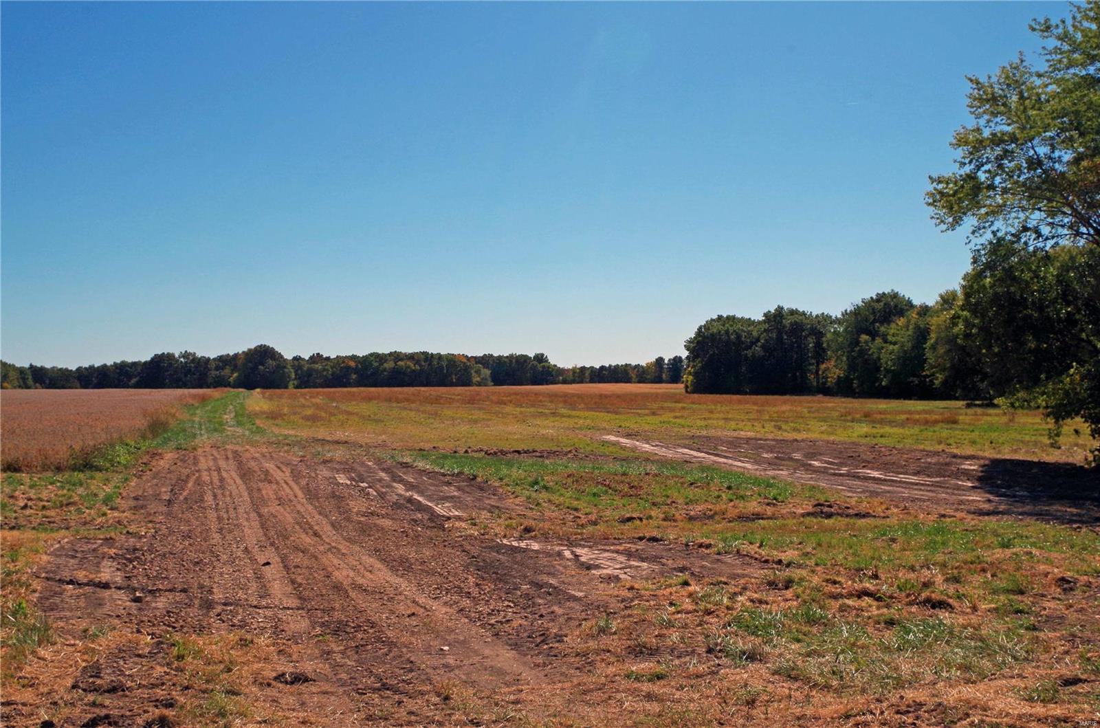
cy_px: 364
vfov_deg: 34.0
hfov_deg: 49.7
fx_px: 1189
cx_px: 550
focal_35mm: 39
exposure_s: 1/1000
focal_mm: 26.25
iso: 200
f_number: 10
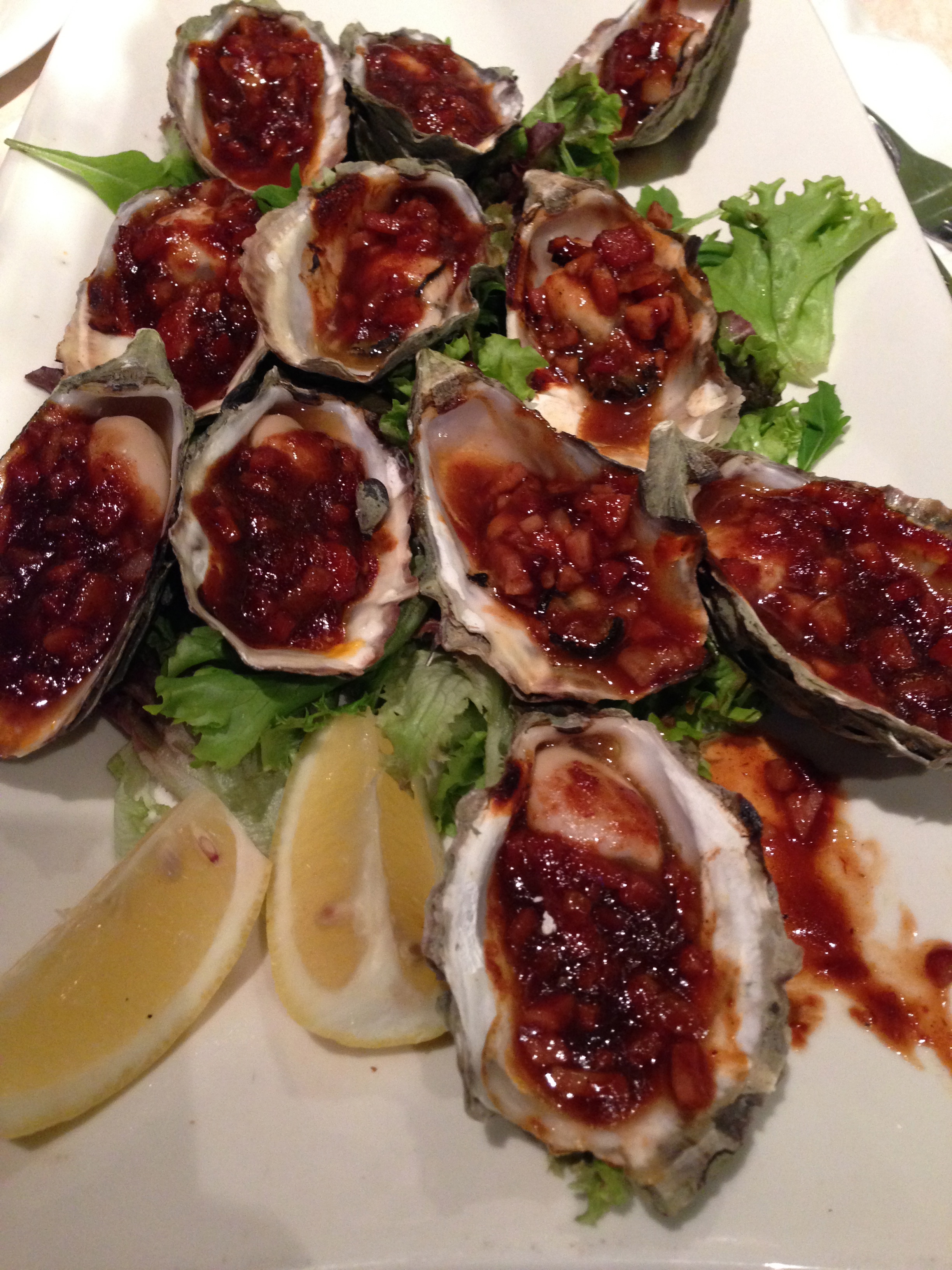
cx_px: 476
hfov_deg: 42.9
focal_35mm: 33
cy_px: 635
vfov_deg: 55.4
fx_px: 1210
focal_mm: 4.12
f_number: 2.4
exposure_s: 1/20
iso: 320
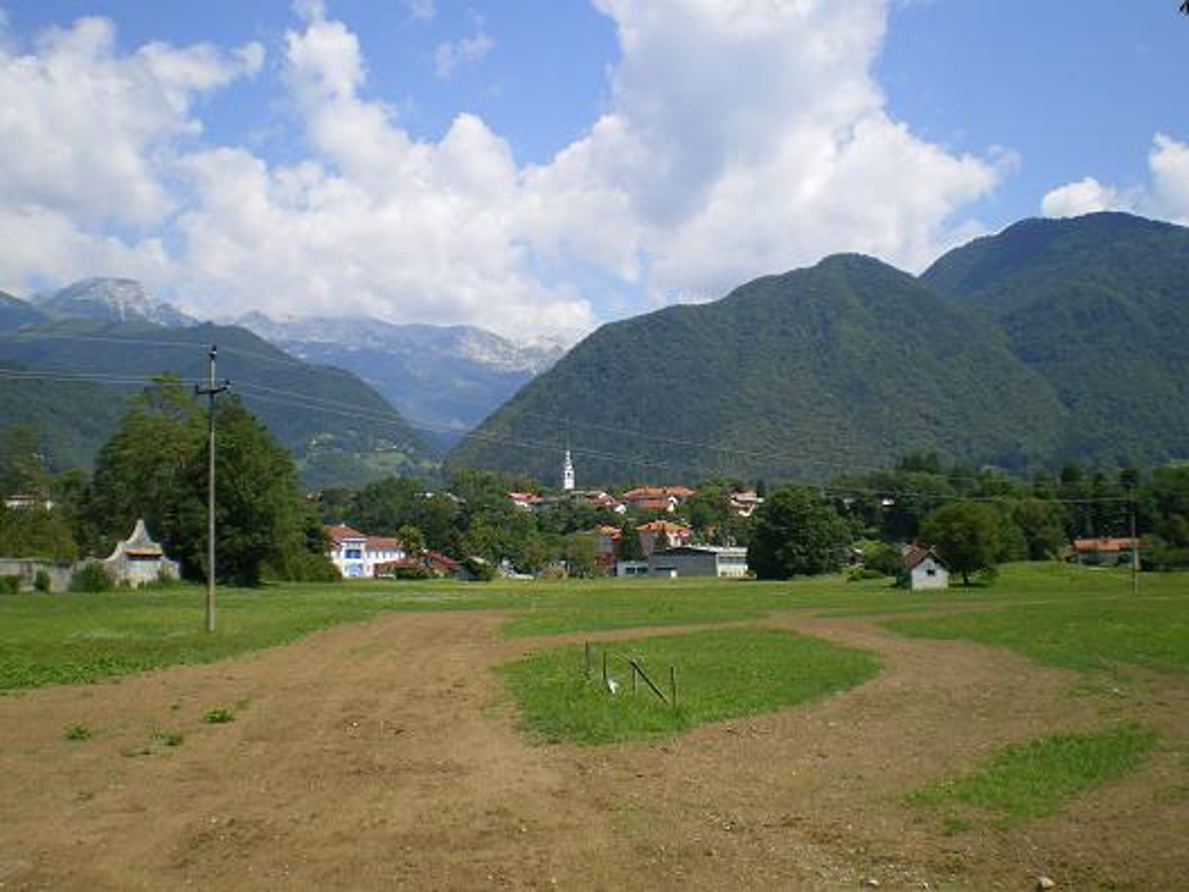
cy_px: 446
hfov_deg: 49.0
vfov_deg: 37.7
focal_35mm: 38
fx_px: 1305
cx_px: 594
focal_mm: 6.3
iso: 64
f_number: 4.6
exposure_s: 1/320
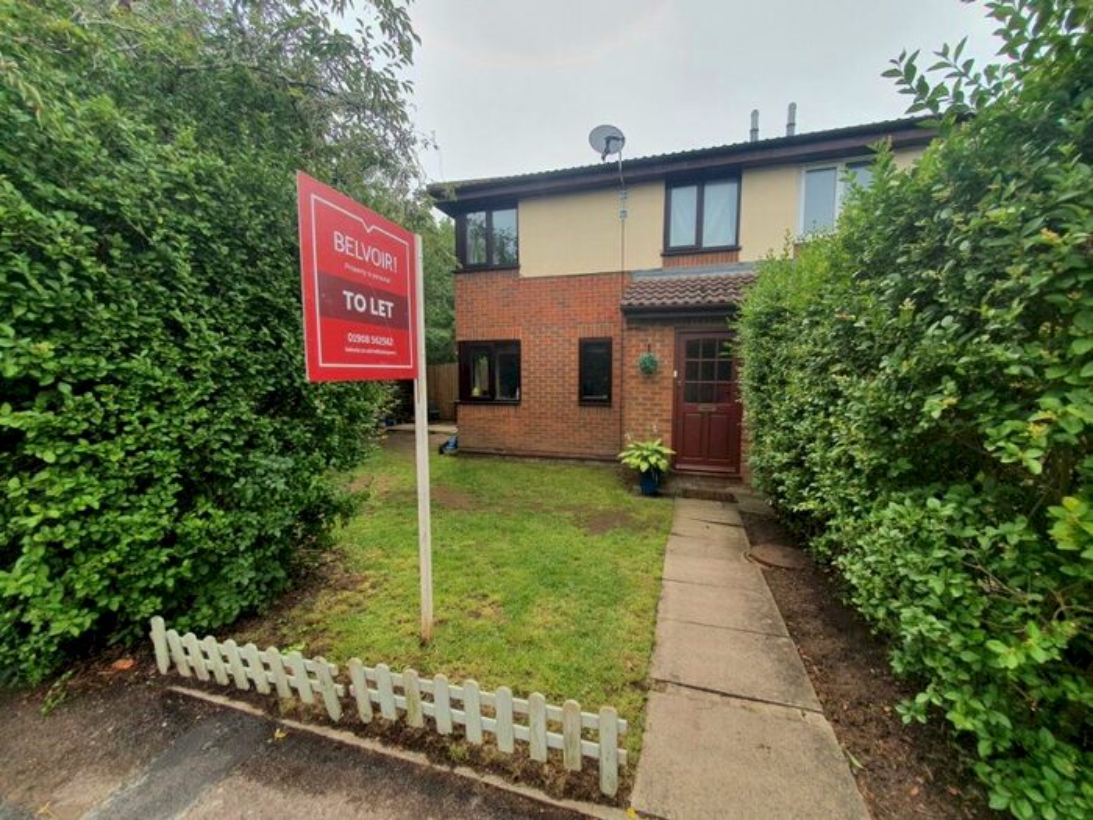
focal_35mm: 13
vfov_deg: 89.9
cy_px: 410
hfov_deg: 106.2
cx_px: 546
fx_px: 410
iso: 50
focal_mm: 1.8
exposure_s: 1/912
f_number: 2.2
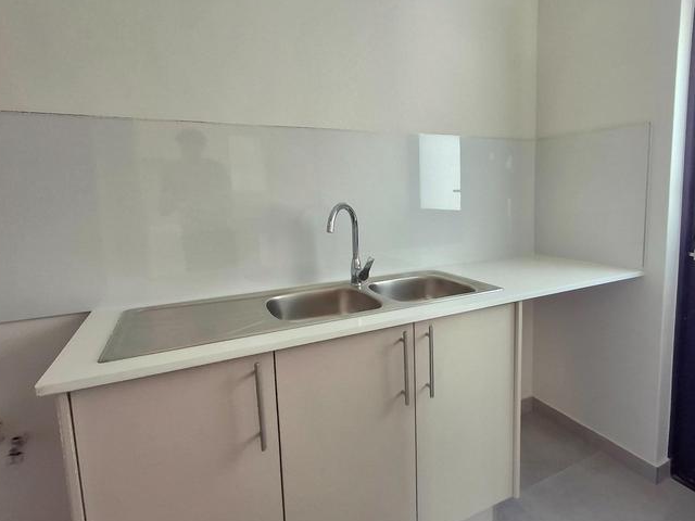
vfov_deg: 65.9
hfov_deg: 81.2
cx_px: 401
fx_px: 402
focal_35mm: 20
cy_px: 246
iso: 50
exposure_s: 1/120
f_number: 2.2
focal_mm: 1.64
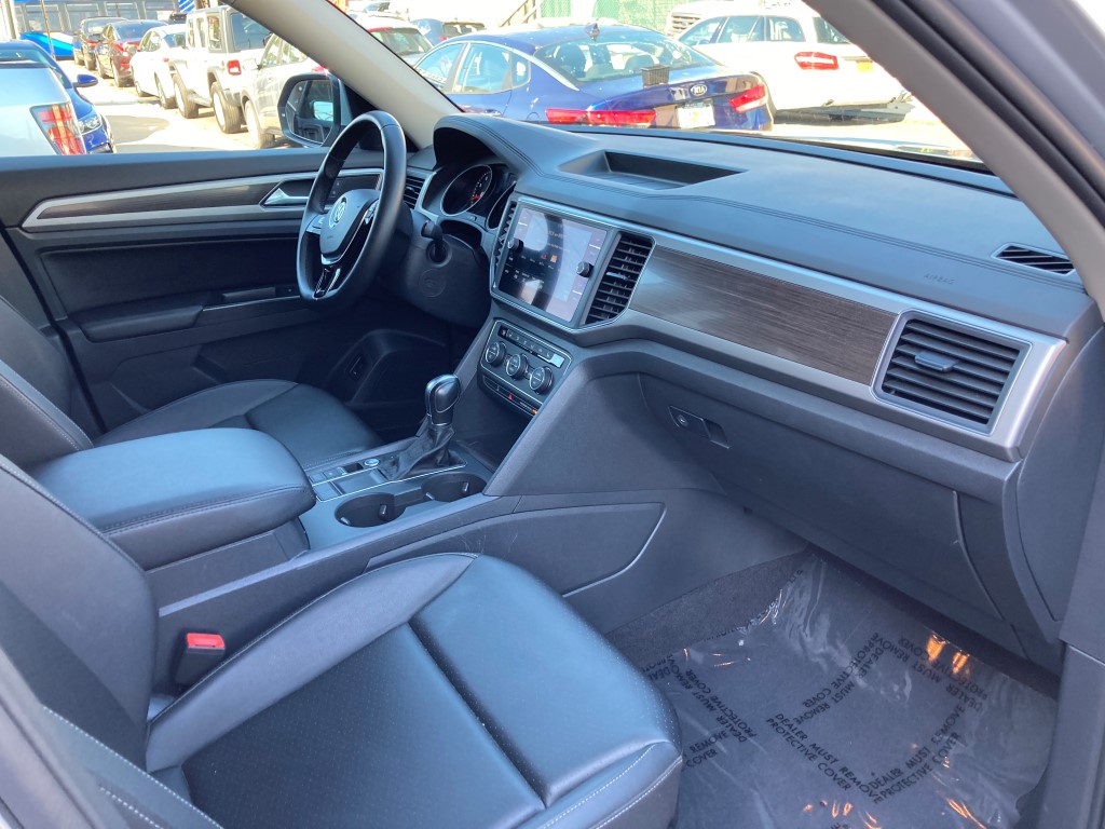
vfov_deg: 49.7
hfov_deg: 63.4
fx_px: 894
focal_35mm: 28
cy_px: 414
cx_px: 552
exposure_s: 1/120
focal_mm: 3.99
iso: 80
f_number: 1.8
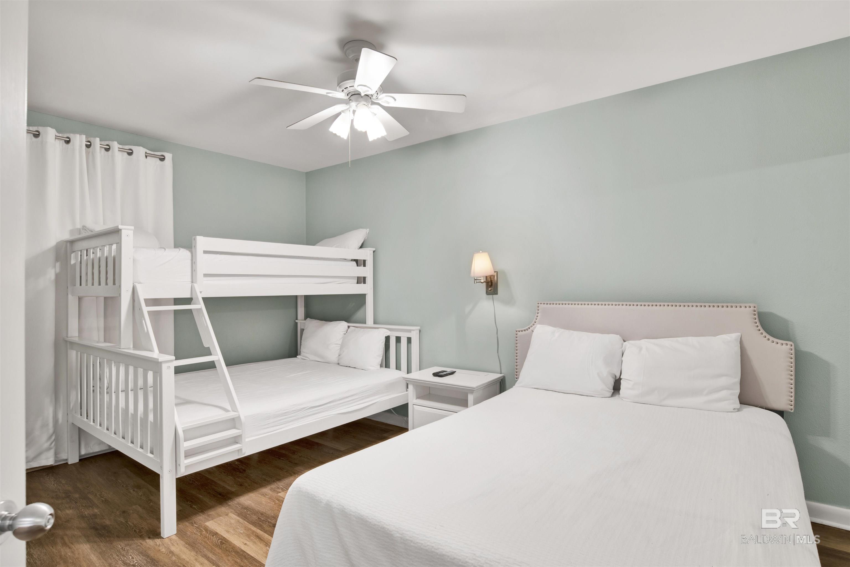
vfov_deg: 67.4
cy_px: 284
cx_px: 425
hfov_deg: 90.0
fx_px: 425
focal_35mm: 18
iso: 200
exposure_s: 1/2.5
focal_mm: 18
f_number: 11
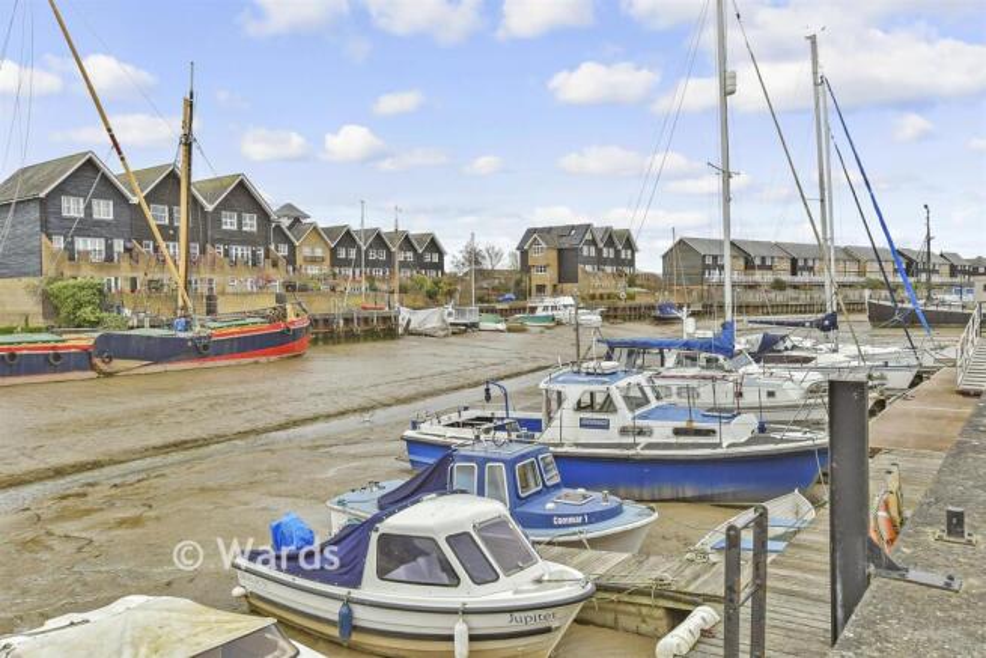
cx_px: 493
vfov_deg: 48.0
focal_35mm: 27
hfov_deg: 67.4
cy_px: 329
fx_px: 740
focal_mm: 18
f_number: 9
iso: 640
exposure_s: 1/320
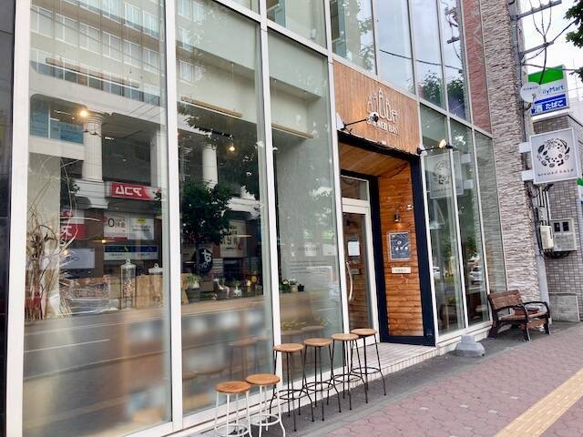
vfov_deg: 49.7
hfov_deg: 63.4
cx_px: 292
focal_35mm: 28
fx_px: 472
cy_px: 218
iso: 20
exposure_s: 1/197
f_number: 1.8
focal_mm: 3.99
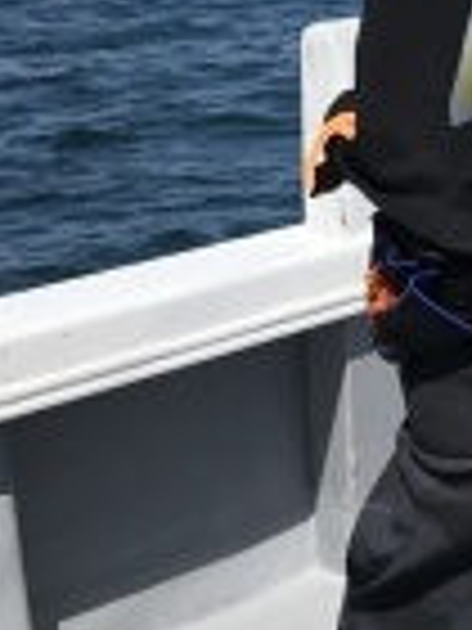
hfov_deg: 14.0
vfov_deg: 18.6
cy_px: -184
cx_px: 744
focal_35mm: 98
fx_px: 1782
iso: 20
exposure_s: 1/4000
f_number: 1.8
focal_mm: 3.99
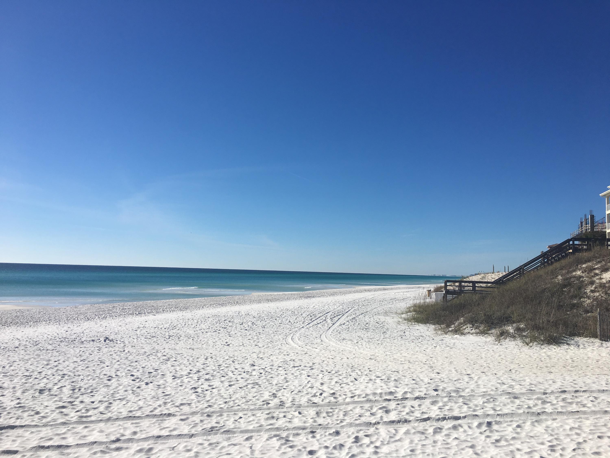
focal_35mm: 29
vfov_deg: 48.2
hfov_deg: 61.7
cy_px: 229
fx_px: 511
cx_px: 305
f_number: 2.2
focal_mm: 4.15
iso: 25
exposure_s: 1/3663
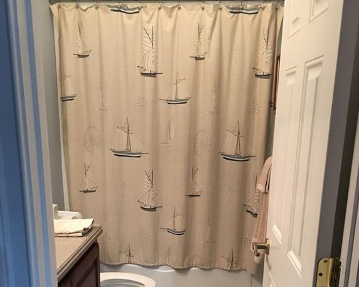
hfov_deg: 47.9
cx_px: 180
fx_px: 404
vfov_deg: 38.3
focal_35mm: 38
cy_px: 212
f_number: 2.2
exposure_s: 1/30
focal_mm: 4.15
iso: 200
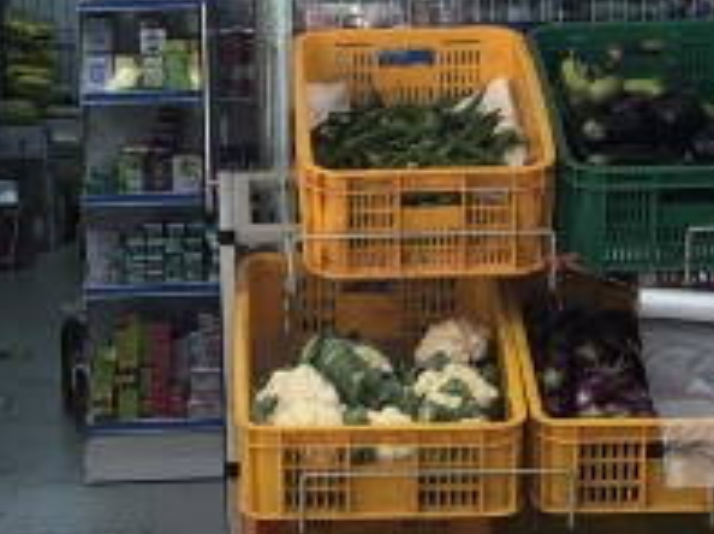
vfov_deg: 10.2
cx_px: 278
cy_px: 137
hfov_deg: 13.6
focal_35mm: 145
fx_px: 2987
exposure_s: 1/50
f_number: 1.8
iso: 25
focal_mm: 3.99
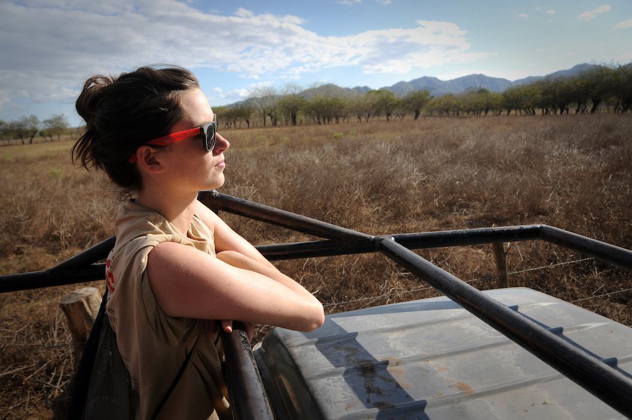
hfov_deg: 67.4
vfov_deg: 47.8
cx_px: 316
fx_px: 474
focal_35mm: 27
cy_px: 210
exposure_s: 1/350
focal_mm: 18
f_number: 5.6
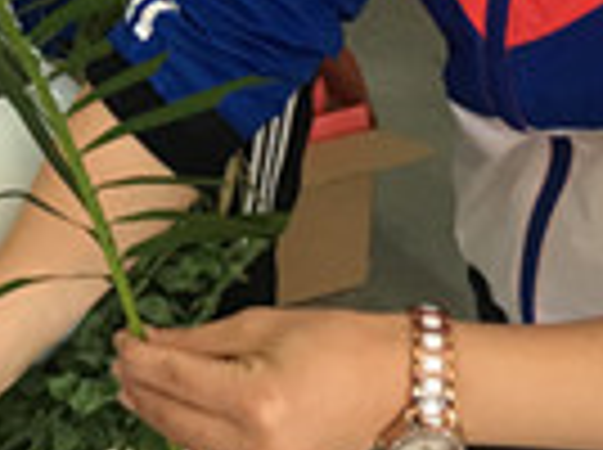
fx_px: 2069
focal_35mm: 119
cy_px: -220
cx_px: -135
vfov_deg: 11.9
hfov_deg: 15.9
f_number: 2.2
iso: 50
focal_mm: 4.15
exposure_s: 1/33
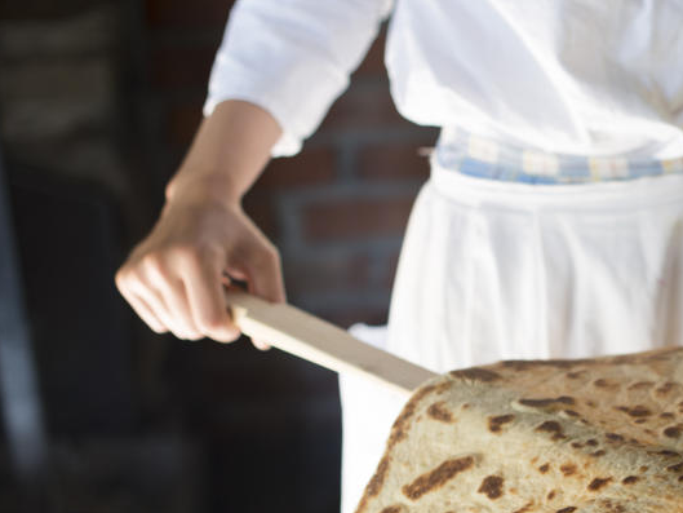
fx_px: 2151
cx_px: 709
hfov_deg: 17.5
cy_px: 413
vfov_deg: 13.5
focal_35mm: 109
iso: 100
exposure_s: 1/25
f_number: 2.8
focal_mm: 50
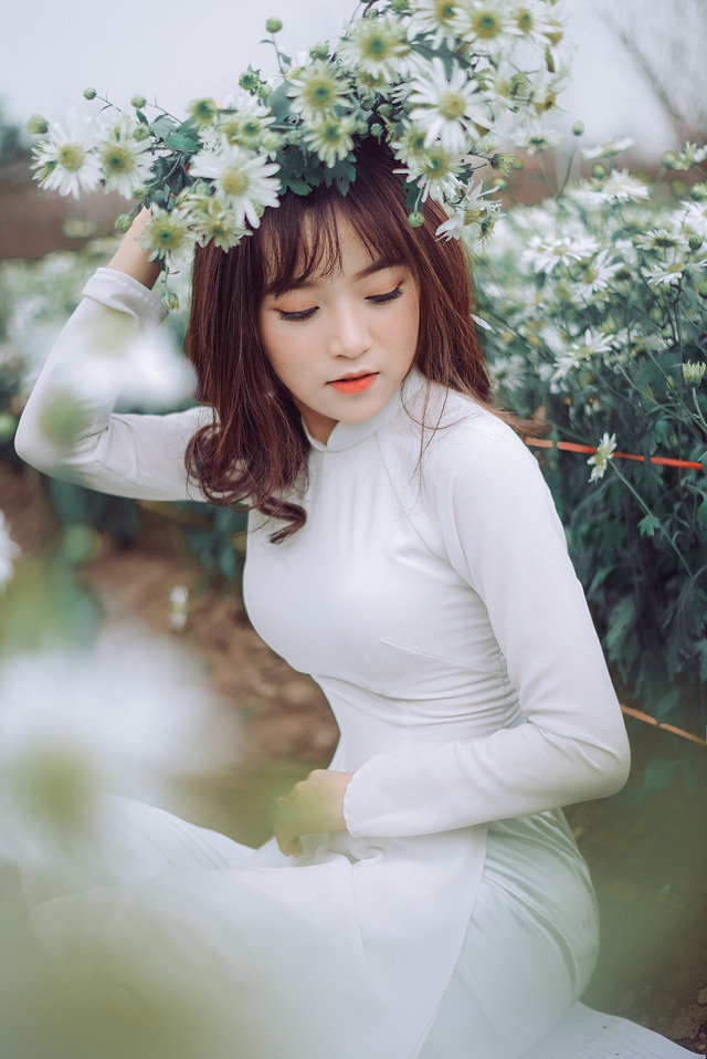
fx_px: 1471
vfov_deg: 39.6
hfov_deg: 27.0
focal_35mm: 50
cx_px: 354
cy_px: 530
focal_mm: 50
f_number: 1.8
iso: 100
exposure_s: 1/1600
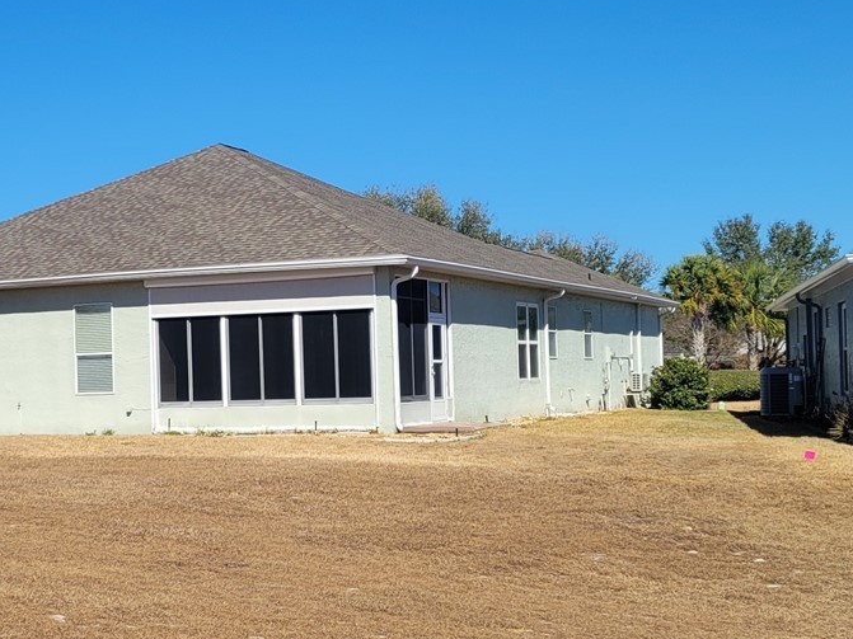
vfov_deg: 23.6
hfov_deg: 30.3
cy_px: 382
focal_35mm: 62
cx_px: 141
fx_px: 1528
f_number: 1.8
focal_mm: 5.4
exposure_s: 1/3300
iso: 40
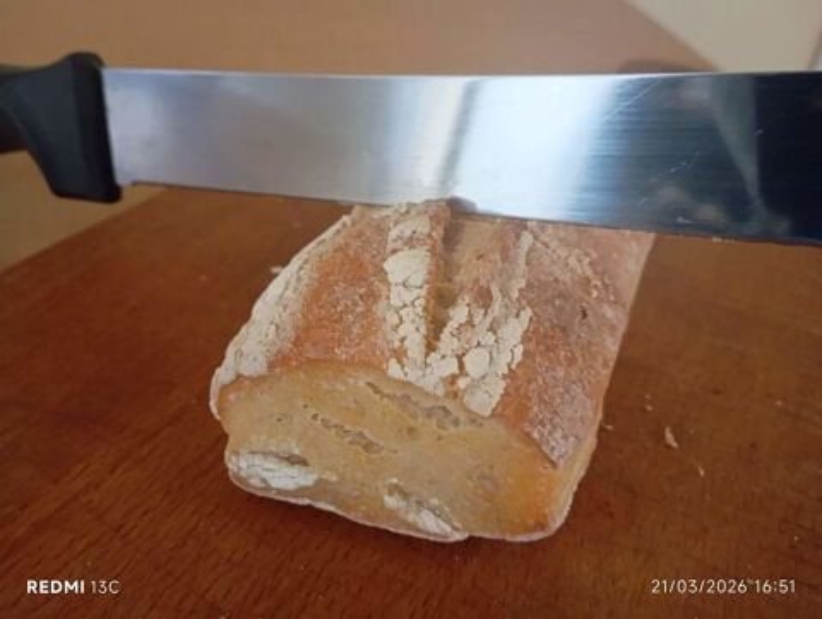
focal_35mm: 28
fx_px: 666
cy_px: 310
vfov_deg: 49.8
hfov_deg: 63.4
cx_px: 411
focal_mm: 4.27
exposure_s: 1/16.7
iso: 4870
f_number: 1.8
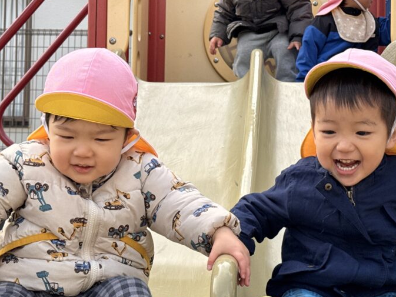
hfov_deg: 26.7
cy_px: 144
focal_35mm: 73
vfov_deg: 20.2
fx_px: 835
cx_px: 215
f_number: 1.78
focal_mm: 6.76
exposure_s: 1/1185
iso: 80
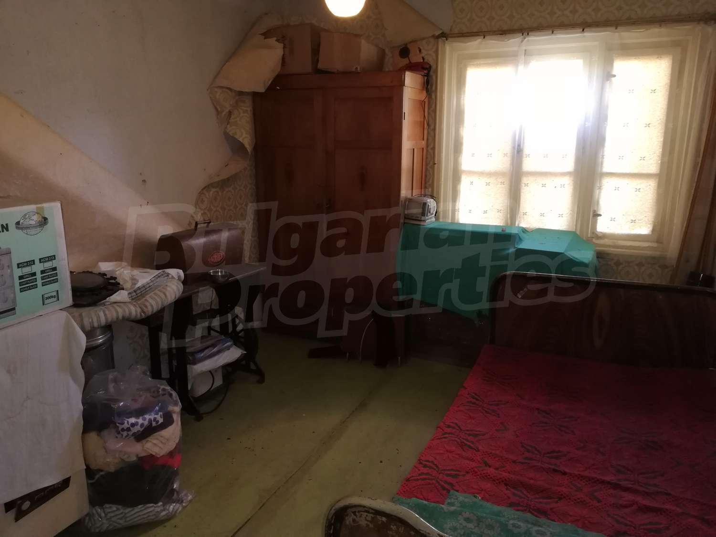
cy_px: 268
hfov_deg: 67.3
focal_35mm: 26
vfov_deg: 53.1
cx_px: 358
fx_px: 538
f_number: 2.2
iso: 400
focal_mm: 3.81
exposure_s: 1/33.3
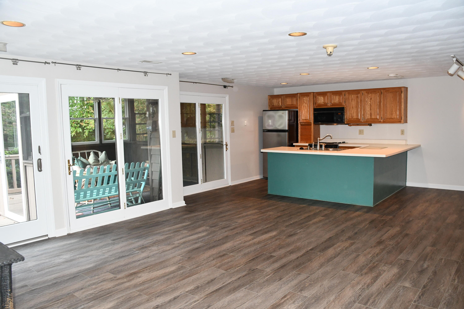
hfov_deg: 67.4
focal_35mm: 27
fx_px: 348
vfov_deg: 47.9
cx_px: 232
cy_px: 154
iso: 1250
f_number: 5.6
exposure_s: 1/60
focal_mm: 18
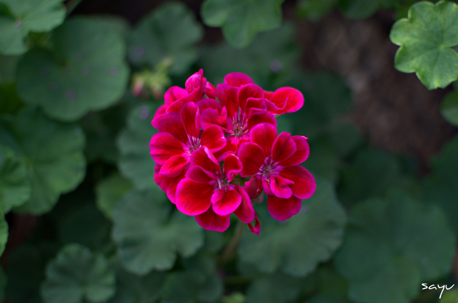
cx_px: 229
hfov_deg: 37.9
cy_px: 152
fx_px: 666
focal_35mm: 52
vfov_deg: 25.6
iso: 100
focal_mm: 35
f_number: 2.8
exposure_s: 1/60
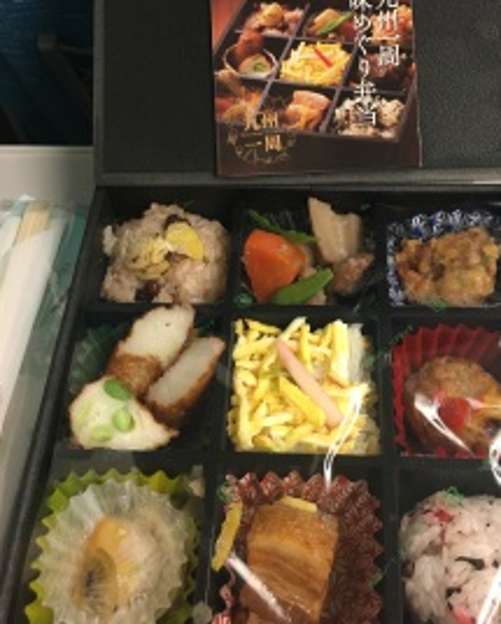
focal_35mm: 38
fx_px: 703
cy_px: 296
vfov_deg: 47.9
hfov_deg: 39.0
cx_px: 303
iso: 100
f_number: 2.2
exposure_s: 1/30
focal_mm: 4.15
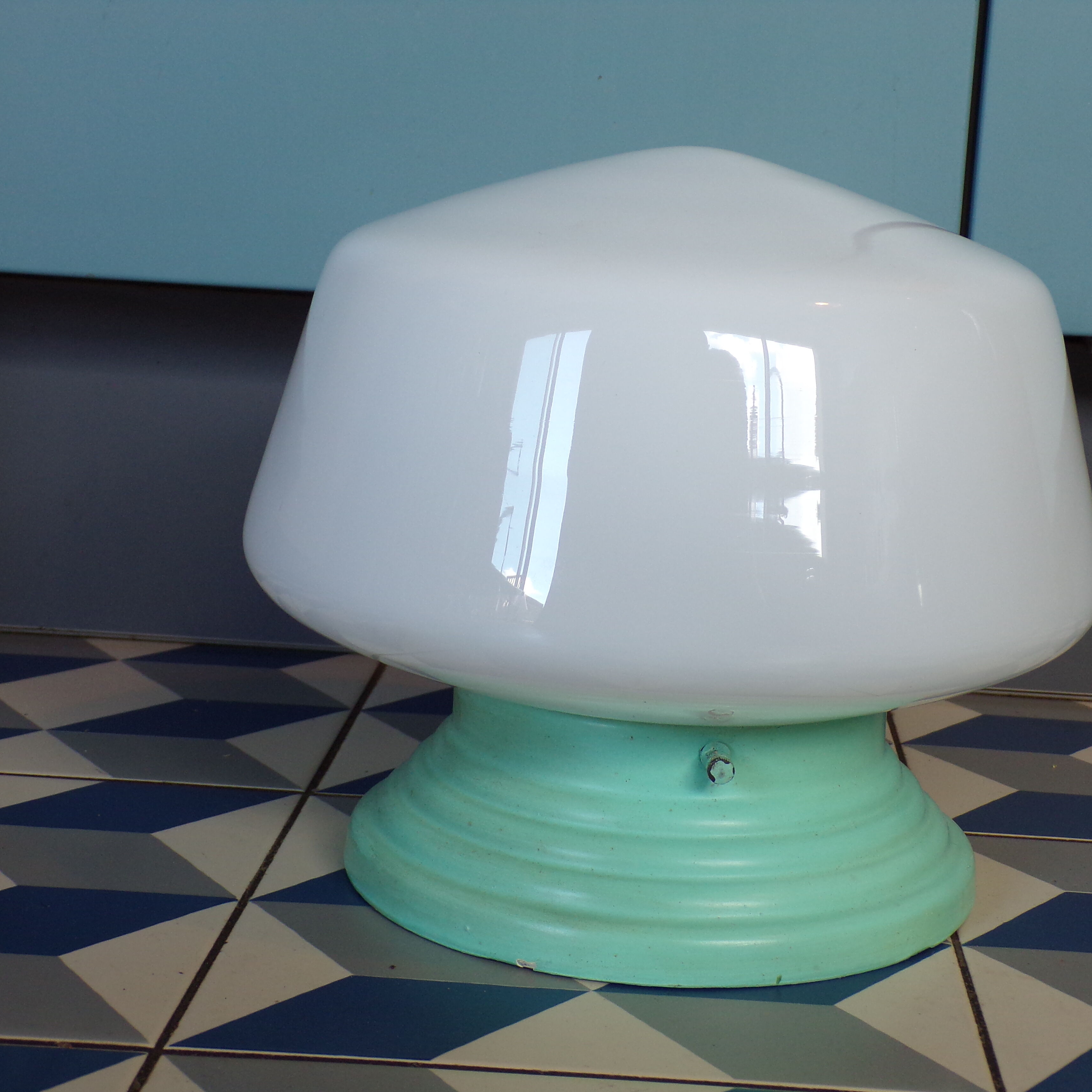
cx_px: 668
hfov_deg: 29.5
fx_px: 2070
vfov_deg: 29.6
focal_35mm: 58
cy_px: 546
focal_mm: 8.7
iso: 130
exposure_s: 1/34
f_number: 3.5
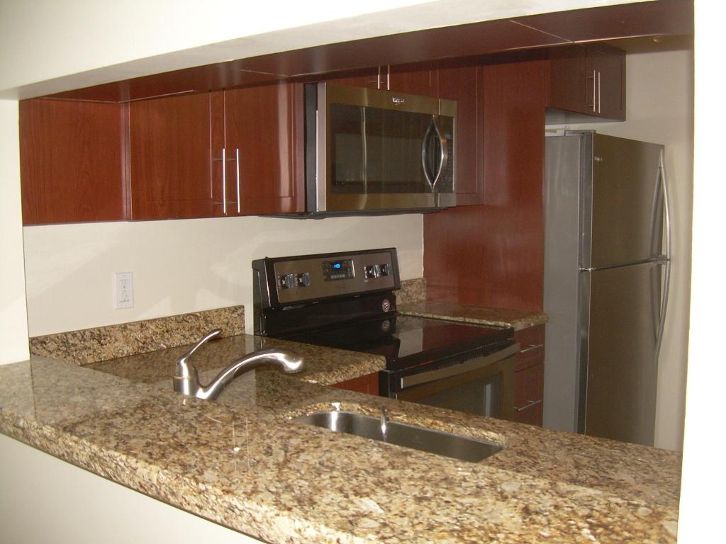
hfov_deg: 49.0
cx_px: 363
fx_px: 797
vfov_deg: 37.7
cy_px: 272
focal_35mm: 38
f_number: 2.8
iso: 130
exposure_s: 1/60
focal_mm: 6.3
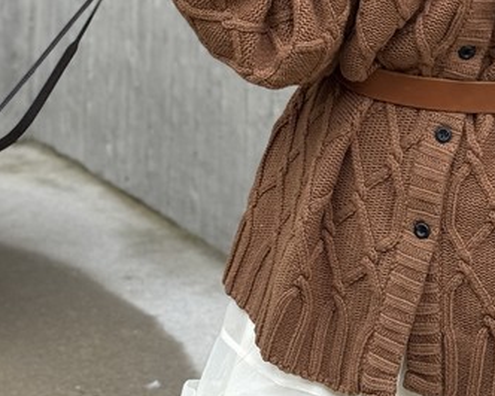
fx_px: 2067
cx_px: 224
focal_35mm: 141
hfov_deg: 13.7
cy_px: -164
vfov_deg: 10.6
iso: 80
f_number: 1.78
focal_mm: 6.76
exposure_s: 1/337
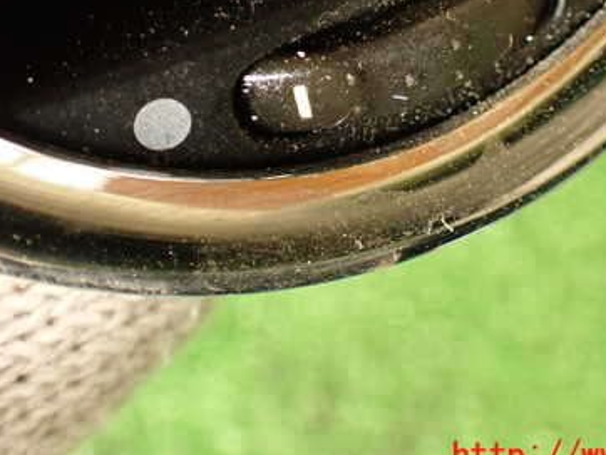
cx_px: 328
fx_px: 928
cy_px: 102
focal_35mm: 53
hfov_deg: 36.1
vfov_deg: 27.1
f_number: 2.4
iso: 400
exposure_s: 1/30
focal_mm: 5.79
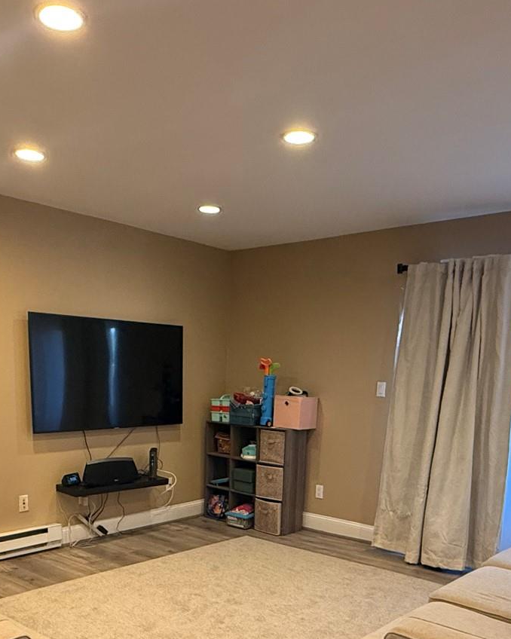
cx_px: 231
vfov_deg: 51.6
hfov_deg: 44.5
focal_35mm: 33
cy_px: 488
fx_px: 624
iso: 320
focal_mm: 2.22
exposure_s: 1/60
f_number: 2.2
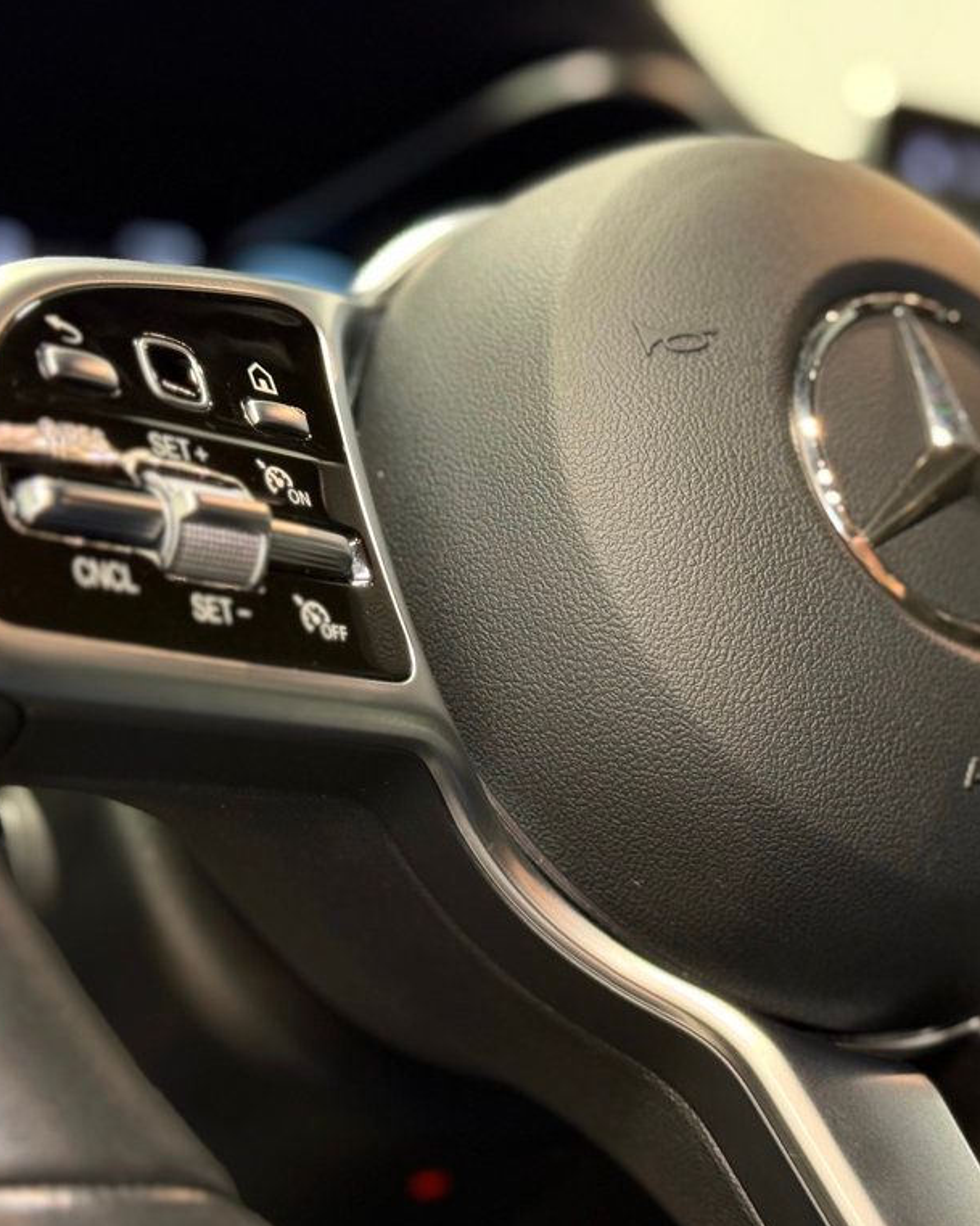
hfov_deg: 24.2
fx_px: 2285
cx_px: 597
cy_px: 615
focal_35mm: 63
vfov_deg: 30.0
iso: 250
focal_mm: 6.76
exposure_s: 1/60
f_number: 1.78
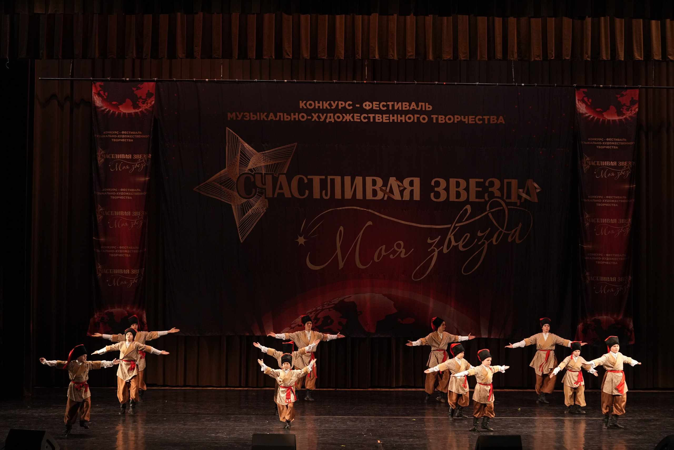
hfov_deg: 28.8
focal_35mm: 70
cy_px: 225
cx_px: 337
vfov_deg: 19.5
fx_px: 1311
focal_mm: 70
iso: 2500
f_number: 2.8
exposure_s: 1/400
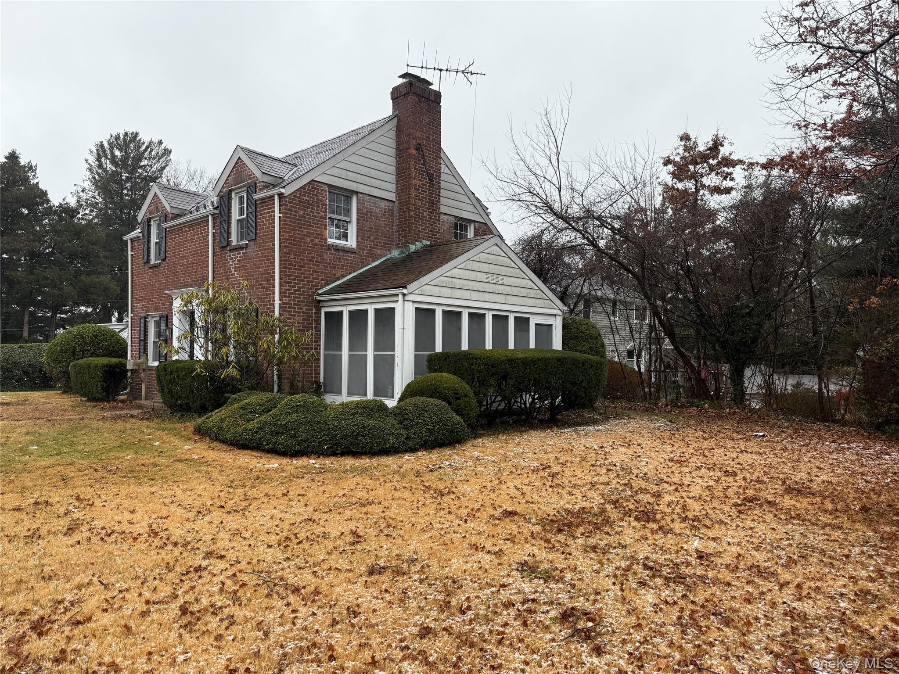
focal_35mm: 24
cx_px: 450
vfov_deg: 56.8
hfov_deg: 71.6
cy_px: 337
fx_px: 623
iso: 80
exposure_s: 1/514
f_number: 1.78
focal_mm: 6.76
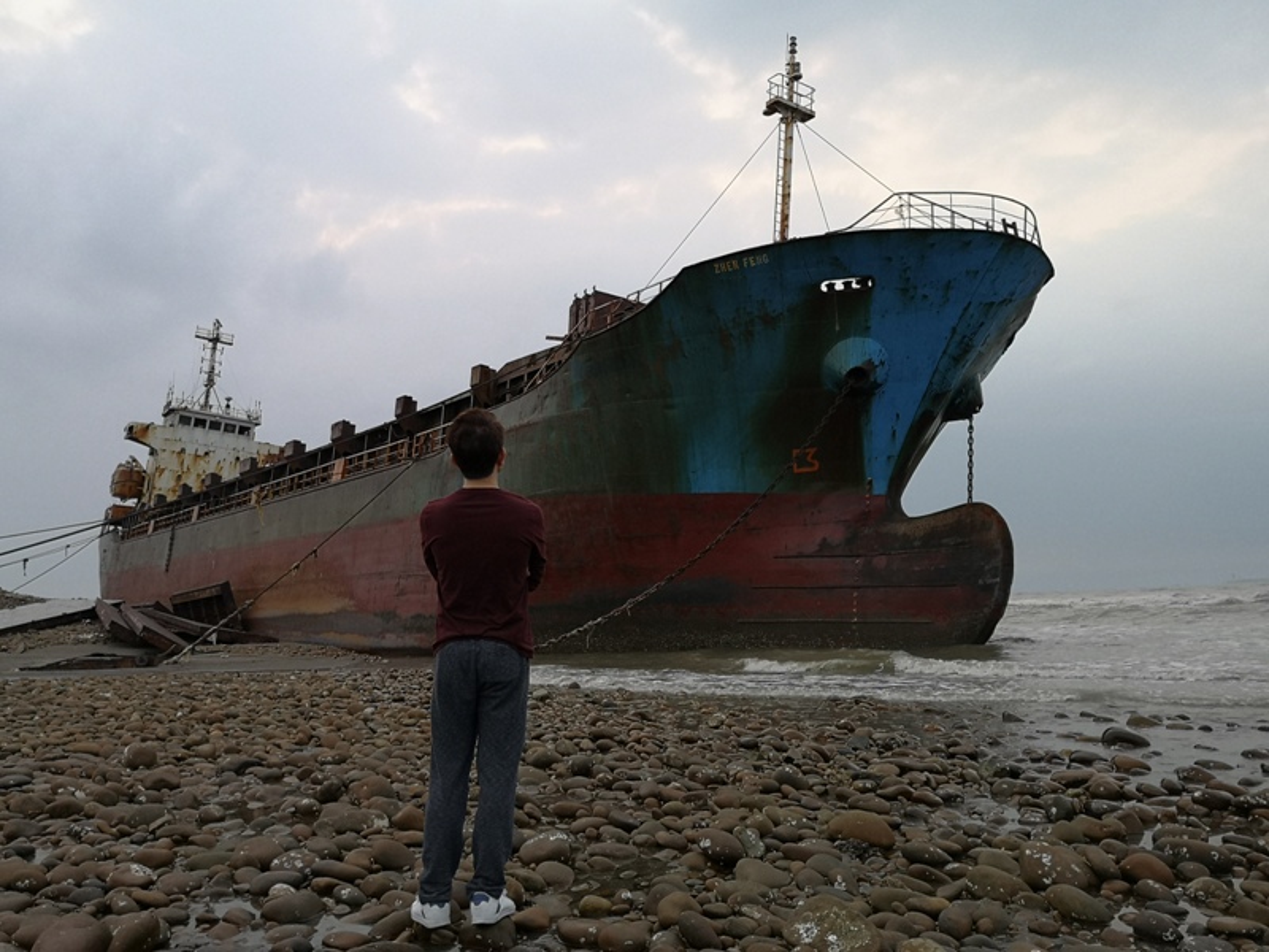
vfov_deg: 48.2
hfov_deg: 61.7
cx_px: 634
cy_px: 476
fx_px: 1063
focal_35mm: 29
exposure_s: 1/154
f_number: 1.8
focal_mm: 3.95
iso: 50
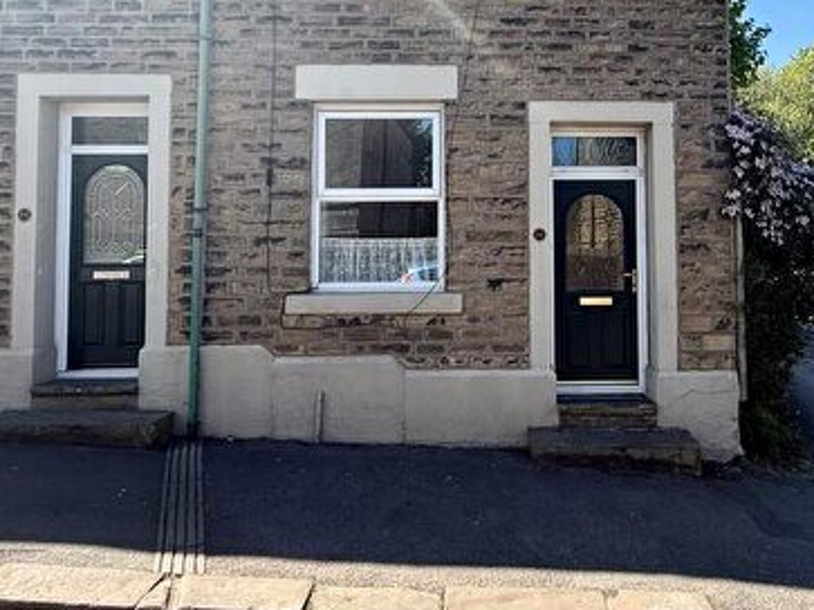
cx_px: 498
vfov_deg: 50.6
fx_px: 635
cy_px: 216
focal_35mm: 27
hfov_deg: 64.6
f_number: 2.2
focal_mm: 2.22
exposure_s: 1/651
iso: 64
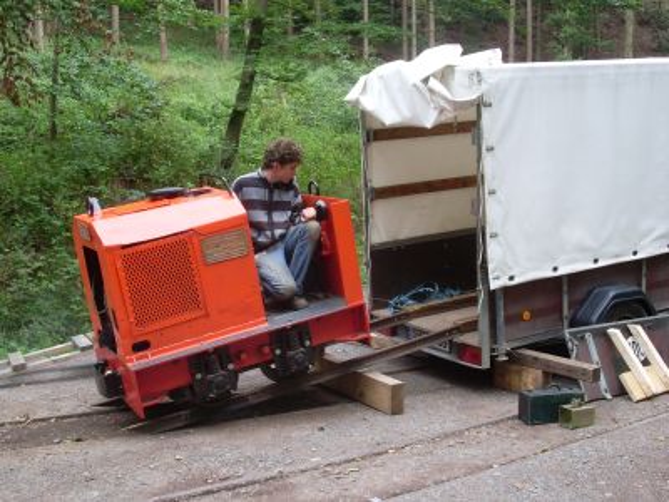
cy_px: 251
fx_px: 947
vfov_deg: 29.7
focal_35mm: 49
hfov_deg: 38.9
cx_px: 334
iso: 100
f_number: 3.5
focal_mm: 8.1
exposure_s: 1/60
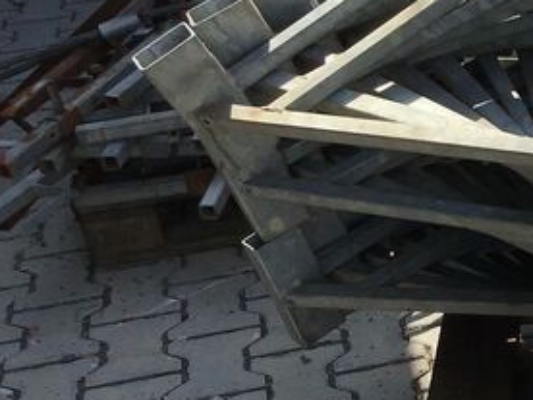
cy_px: 377
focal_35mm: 90
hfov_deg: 19.5
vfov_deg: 16.2
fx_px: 1386
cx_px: 755
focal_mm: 3.3
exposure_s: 1/1274
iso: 25
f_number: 2.4
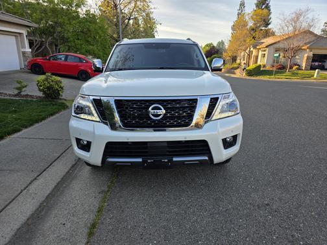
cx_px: 164
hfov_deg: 73.9
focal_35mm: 23
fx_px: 217
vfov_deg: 58.9
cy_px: 122
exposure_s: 1/1242
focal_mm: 6.3
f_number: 1.7
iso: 80
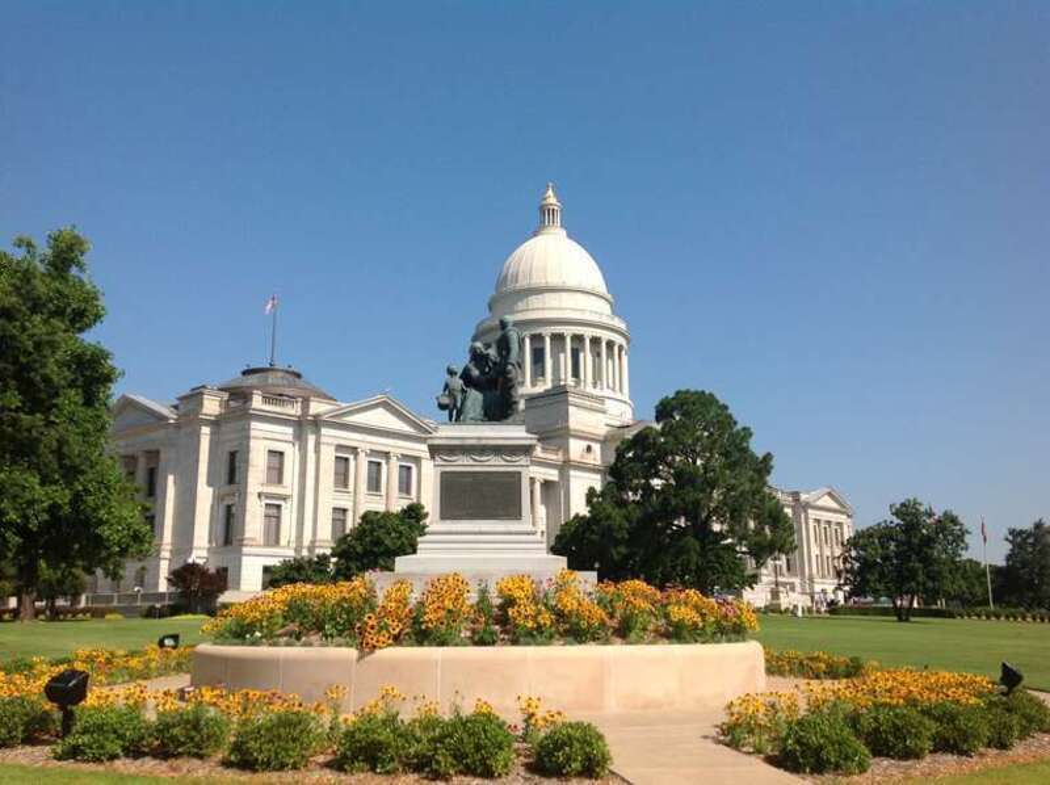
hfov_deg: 52.7
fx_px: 1060
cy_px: 392
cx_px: 525
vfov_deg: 40.6
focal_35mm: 35
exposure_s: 1/2519
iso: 64
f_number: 2.4
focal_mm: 4.28
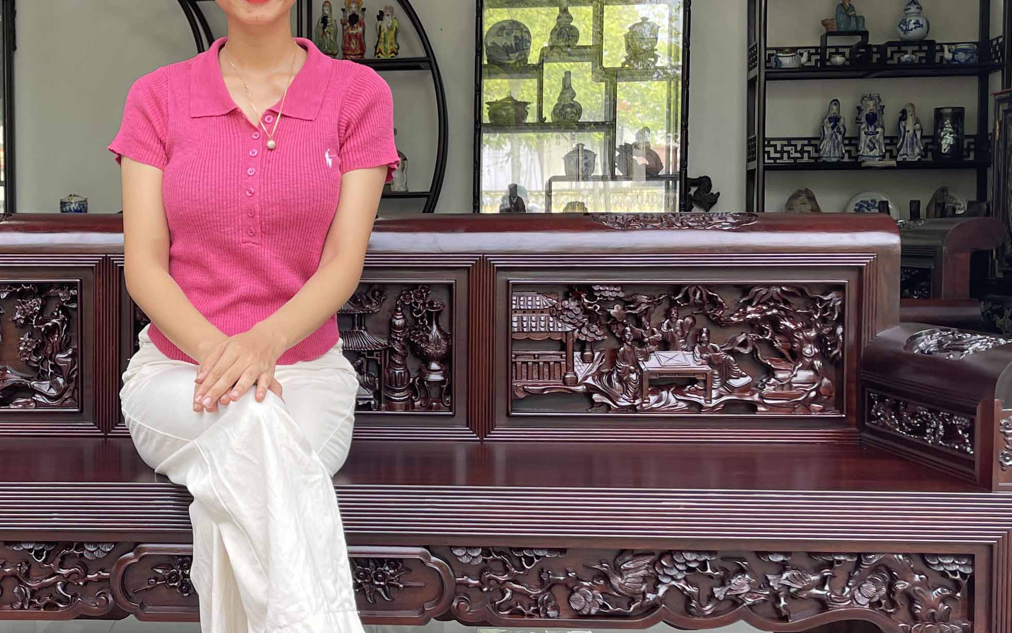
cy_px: 298
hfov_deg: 36.5
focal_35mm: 54
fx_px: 1489
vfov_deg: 24.0
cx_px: 230
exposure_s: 1/163
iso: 32
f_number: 1.6
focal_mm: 5.1
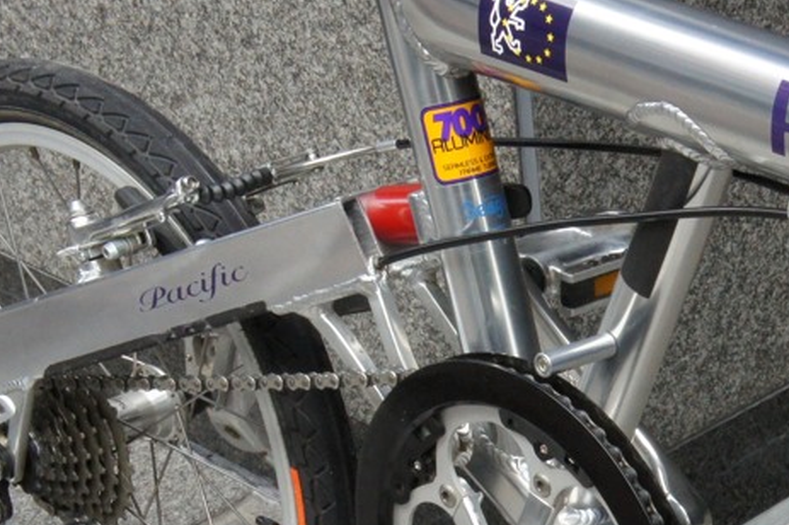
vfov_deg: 9.7
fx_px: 3066
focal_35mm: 140
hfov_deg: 14.4
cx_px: 854
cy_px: 542
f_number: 16
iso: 1600
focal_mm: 36
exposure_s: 1/60
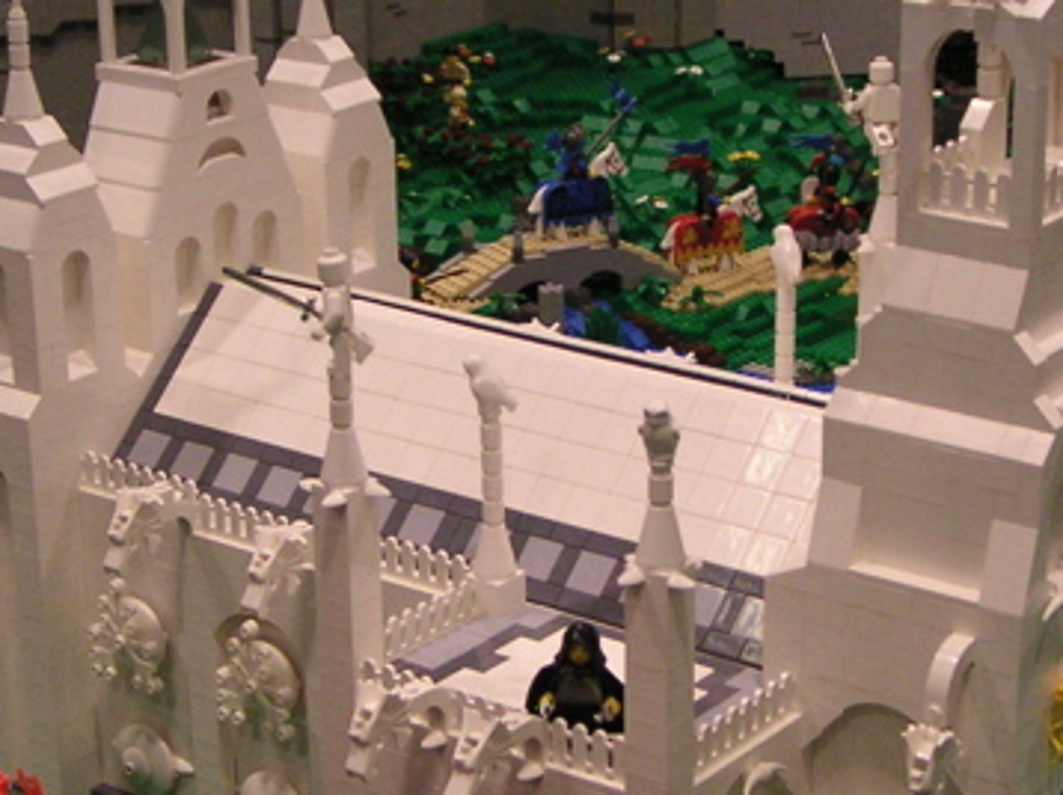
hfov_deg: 23.0
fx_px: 2608
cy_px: 504
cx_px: 454
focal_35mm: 85
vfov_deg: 17.3
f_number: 2.8
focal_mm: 6
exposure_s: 1/45
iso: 125
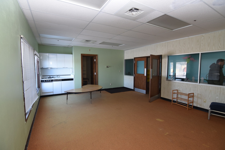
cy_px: 75
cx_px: 112
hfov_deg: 95.0
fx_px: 103
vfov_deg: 72.1
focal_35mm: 16
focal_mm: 11
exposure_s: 1/100
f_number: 5
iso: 800
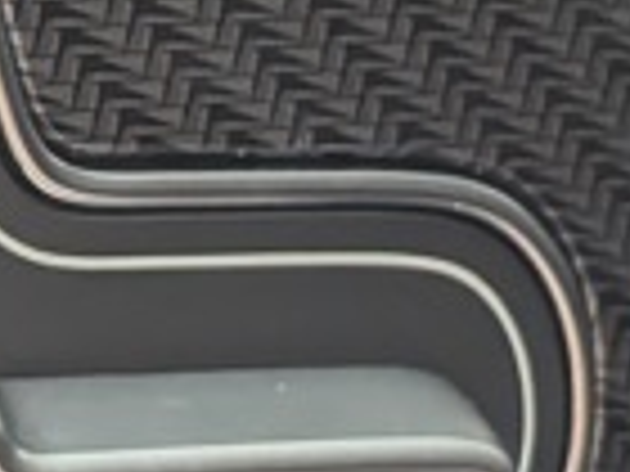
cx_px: 58
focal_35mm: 280
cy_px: -247
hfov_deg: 7.1
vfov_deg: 5.3
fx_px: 5096
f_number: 1.68
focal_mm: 6.9
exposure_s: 1/606
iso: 450
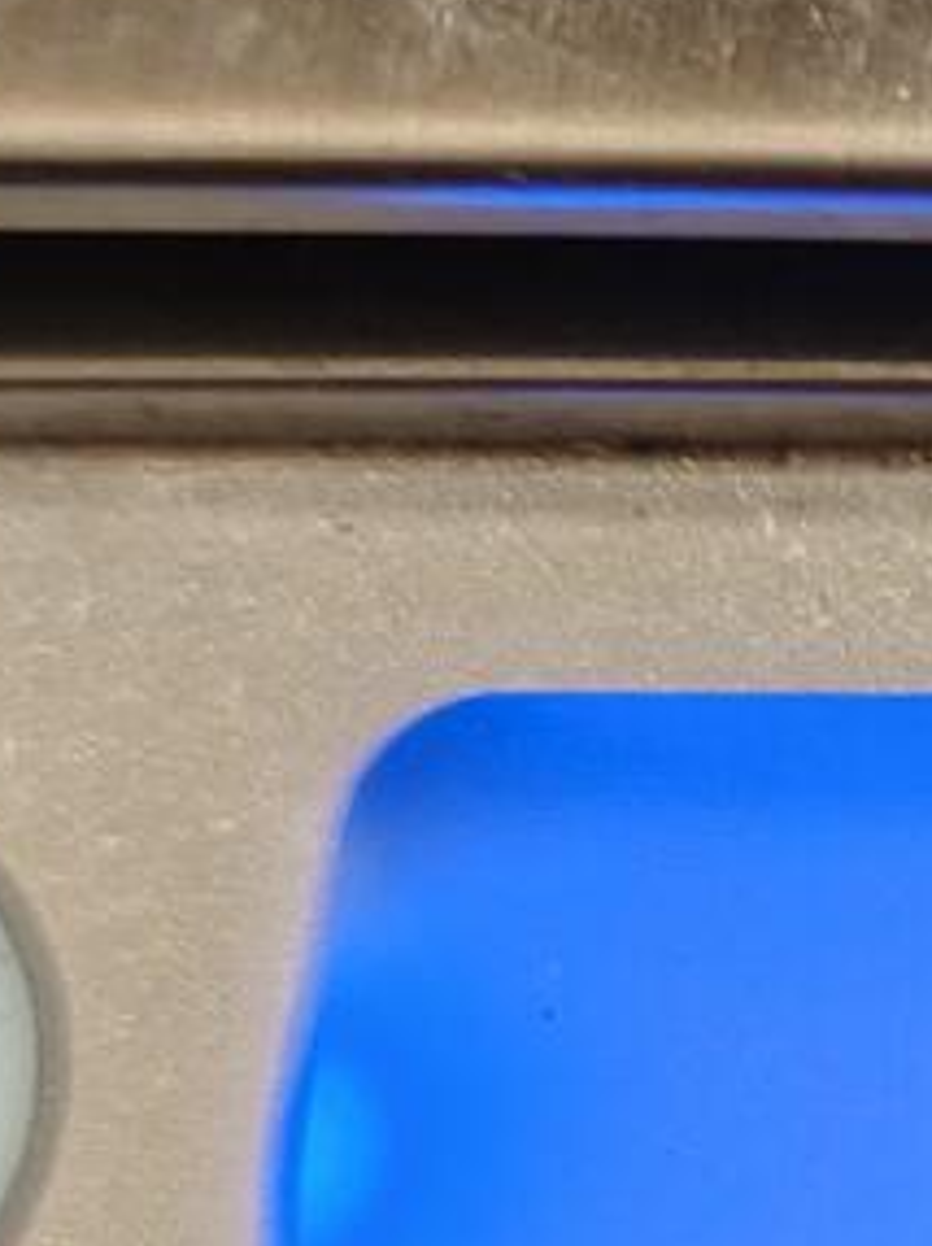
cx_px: 2038
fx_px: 5213
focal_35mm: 145
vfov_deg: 13.6
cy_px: 649
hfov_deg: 9.4
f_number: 1.6
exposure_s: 1/100
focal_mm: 6.06
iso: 200
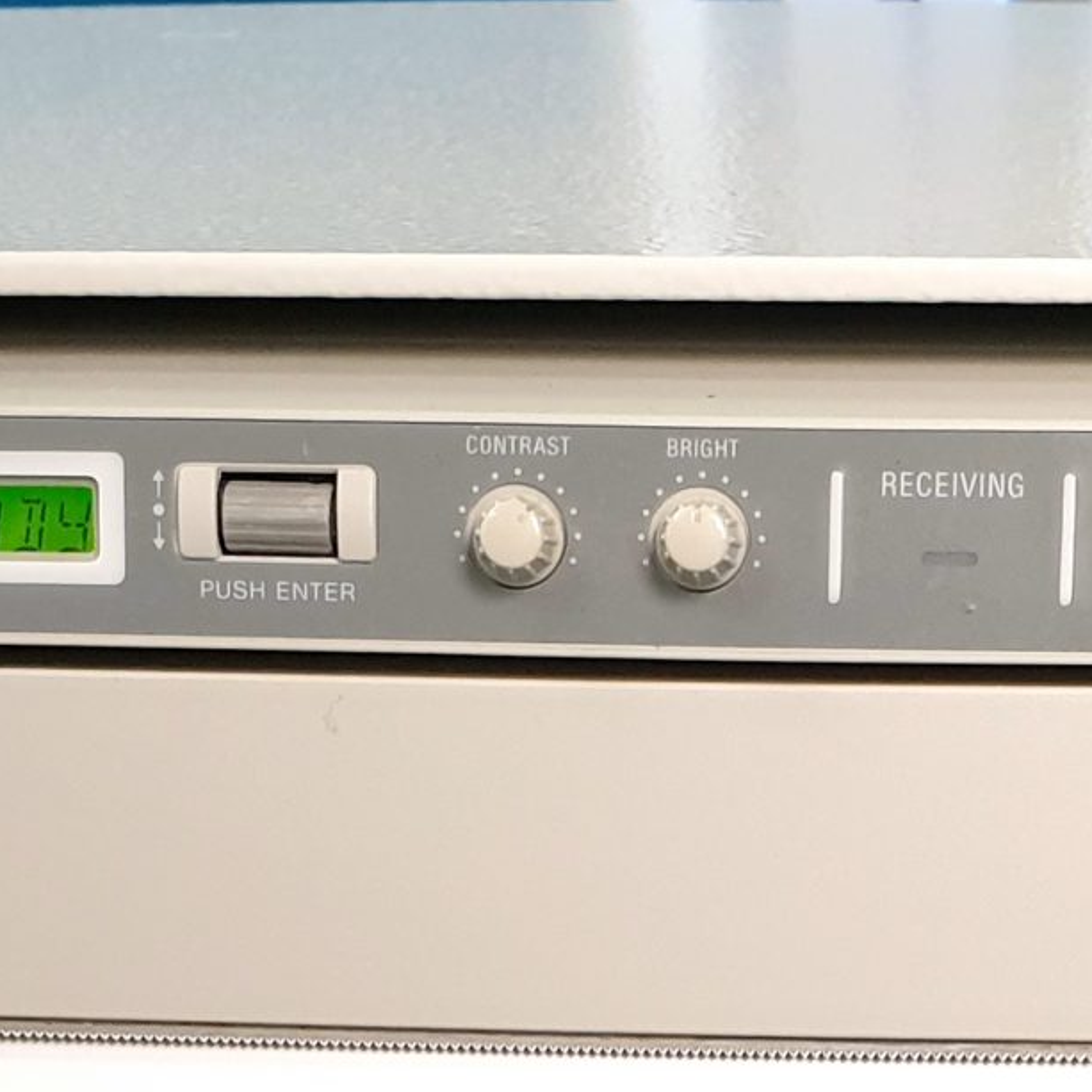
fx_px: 3426
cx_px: 780
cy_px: 1422
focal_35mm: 96
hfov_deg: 18.0
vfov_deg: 17.0
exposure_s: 1/50
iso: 250
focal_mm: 4.3
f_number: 2.4
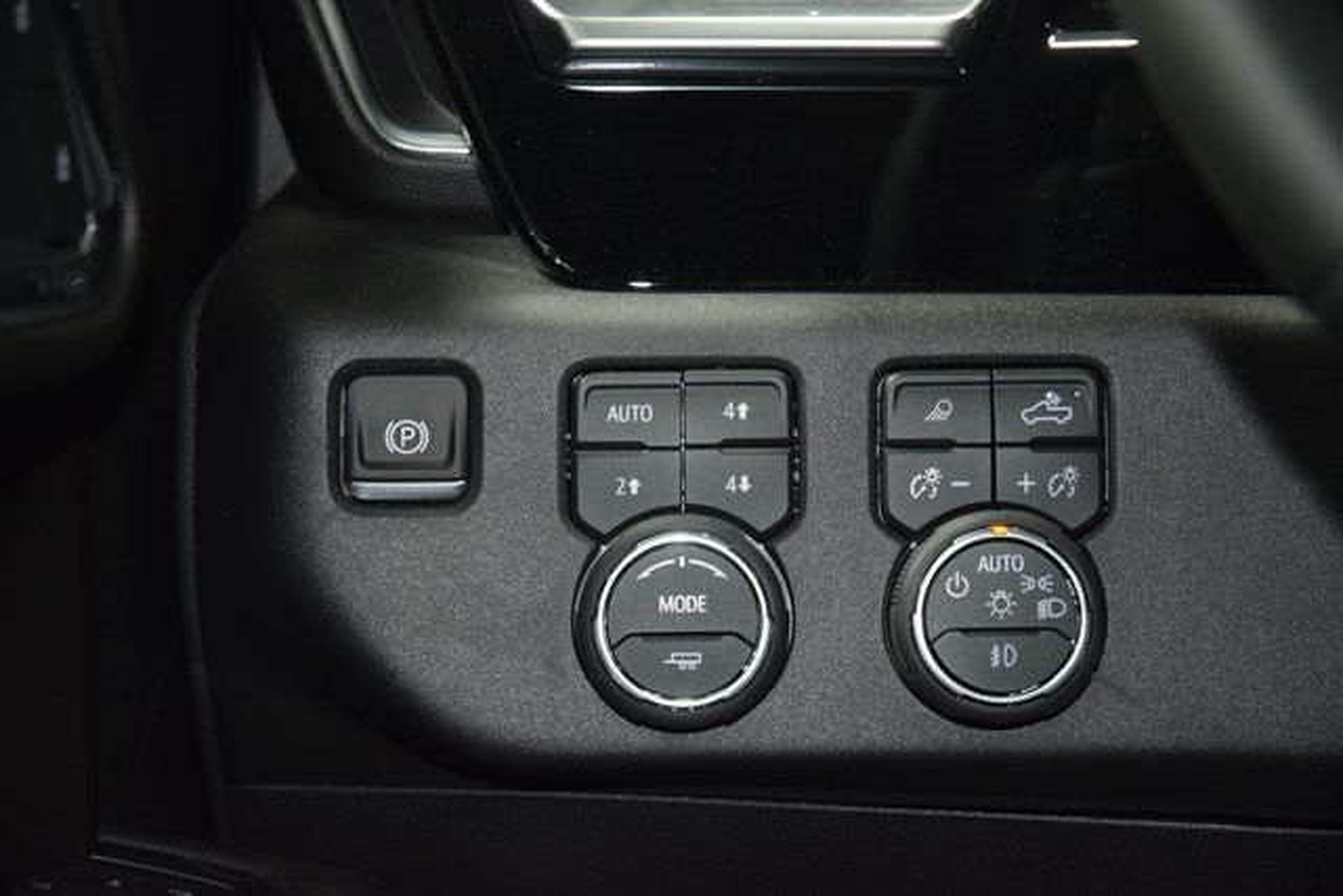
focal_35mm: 105
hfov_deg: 19.5
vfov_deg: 13.0
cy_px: 448
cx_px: 672
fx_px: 3918
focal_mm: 70
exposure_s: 1/15
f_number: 4.5
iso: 1400
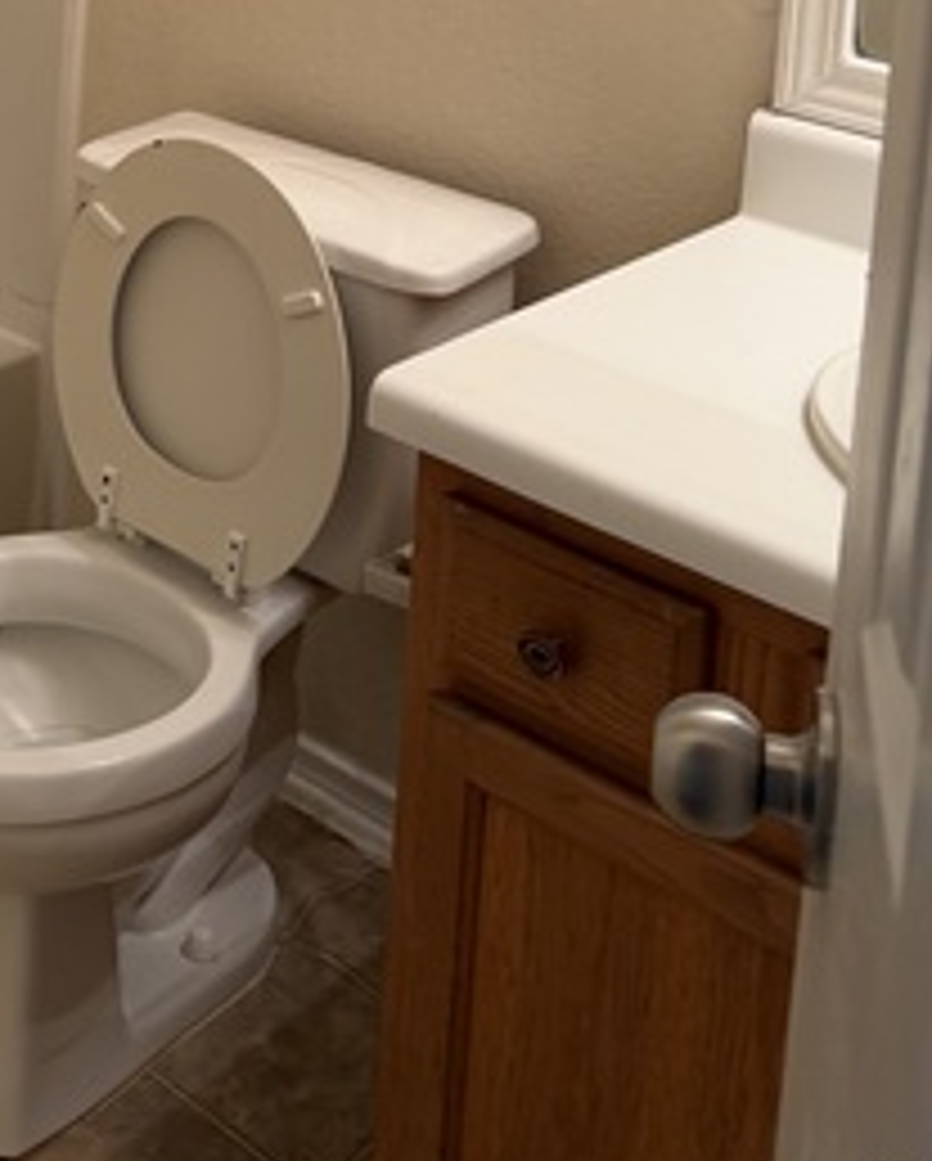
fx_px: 1996
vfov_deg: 28.4
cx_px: 140
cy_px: -220
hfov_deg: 25.7
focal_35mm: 58
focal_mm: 6.76
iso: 160
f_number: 1.78
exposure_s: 1/60
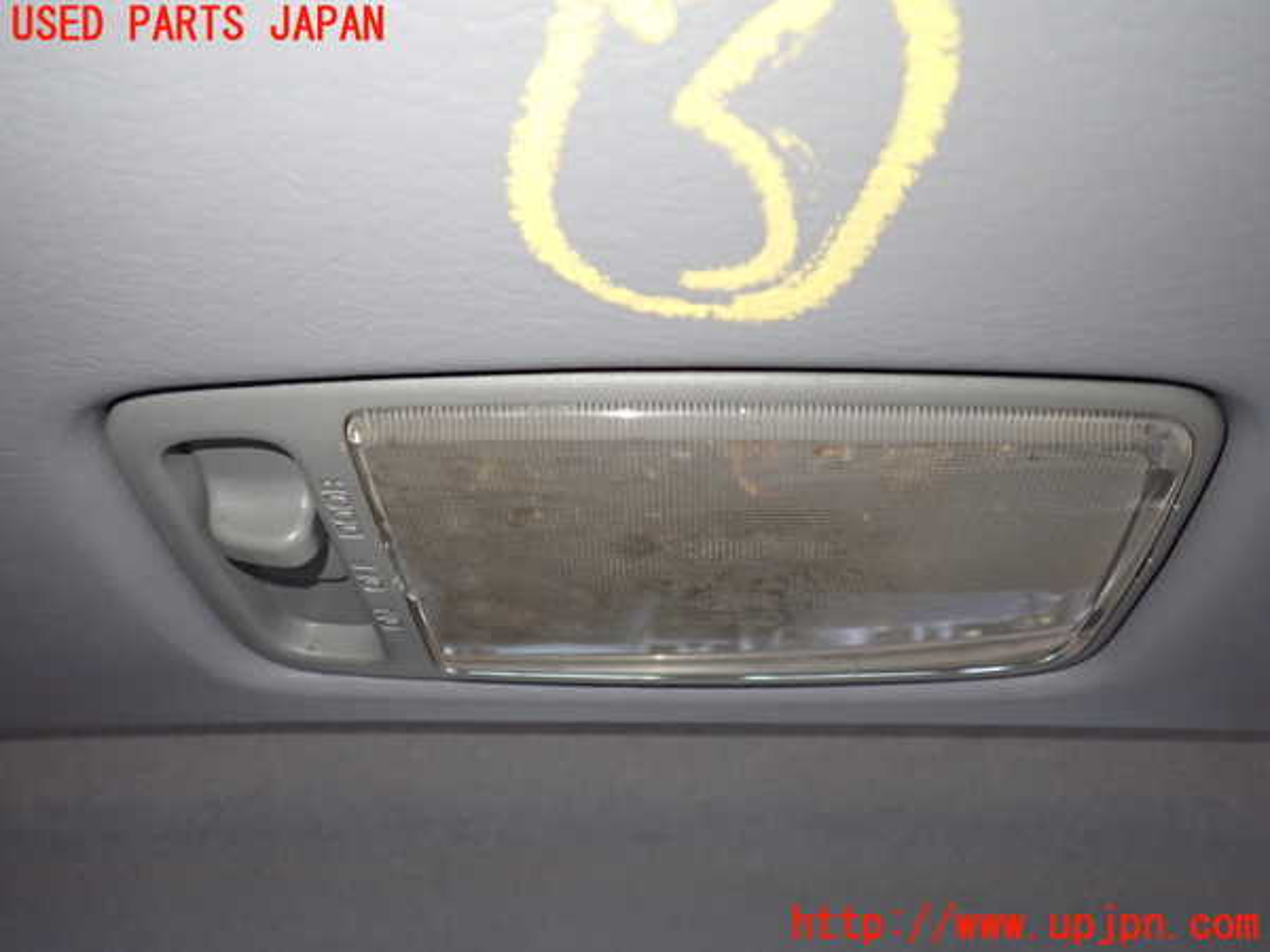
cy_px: 476
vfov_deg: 46.8
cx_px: 635
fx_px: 1101
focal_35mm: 30
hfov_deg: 60.0
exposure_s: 1/30
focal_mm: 5.4
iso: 250
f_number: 2.3
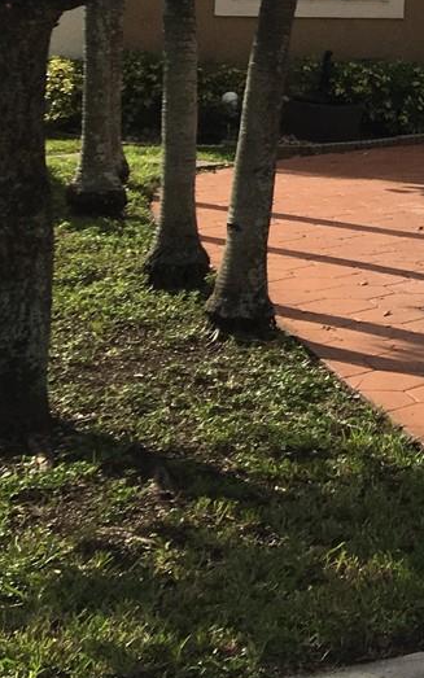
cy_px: -64
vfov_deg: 21.0
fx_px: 1737
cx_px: 953
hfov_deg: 11.8
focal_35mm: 94
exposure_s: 1/2747
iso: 25
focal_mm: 4.15
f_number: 2.2
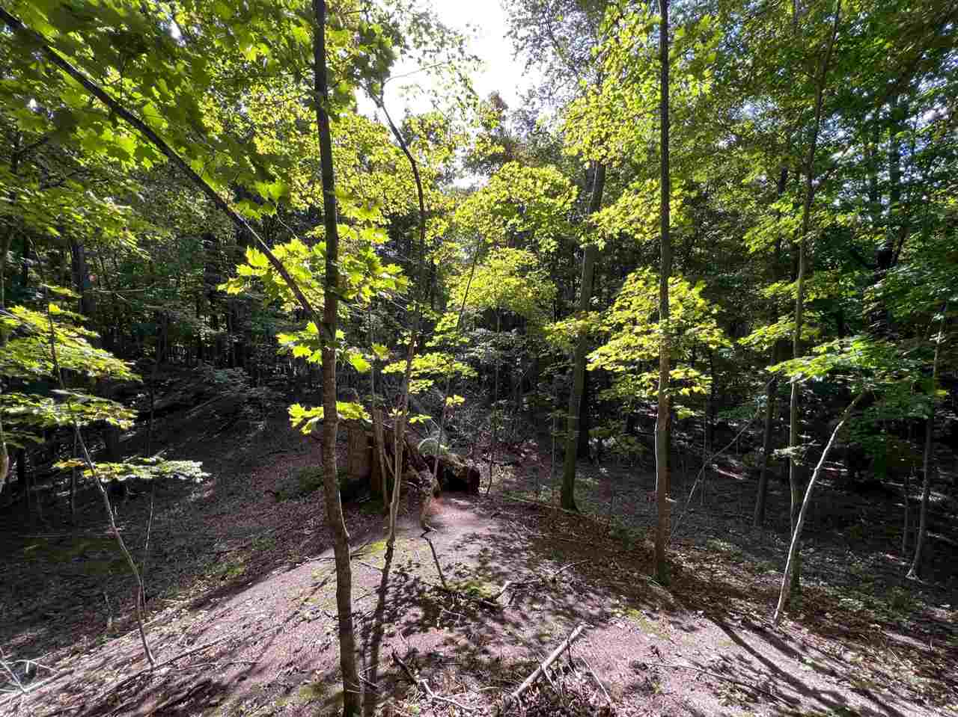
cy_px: 358
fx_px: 360
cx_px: 479
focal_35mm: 13
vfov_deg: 89.9
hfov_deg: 106.2
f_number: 1.8
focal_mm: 1.57
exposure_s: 1/179
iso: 32
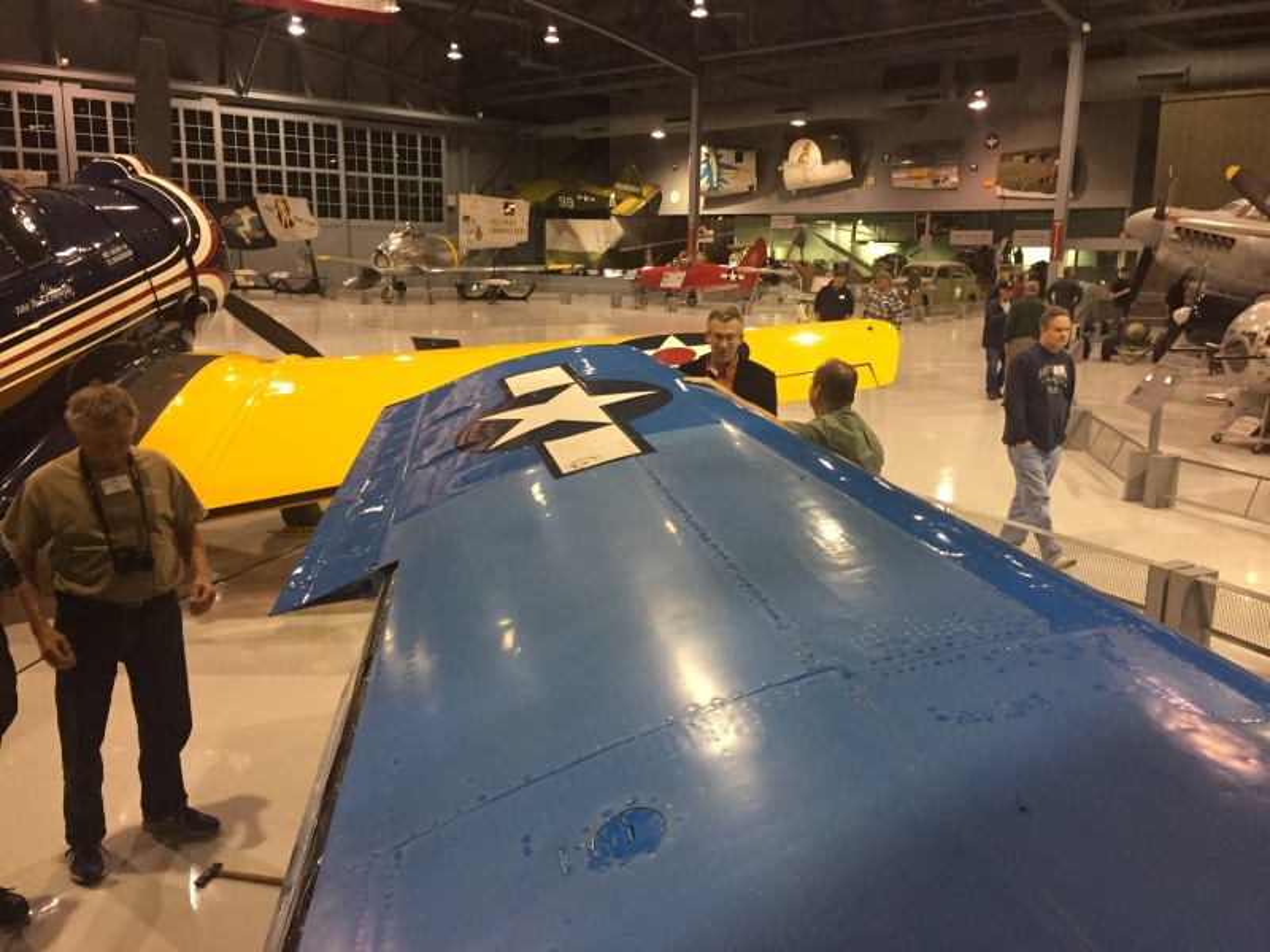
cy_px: 476
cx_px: 635
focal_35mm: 29
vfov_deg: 48.2
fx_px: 1064
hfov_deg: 61.7
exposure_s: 1/30
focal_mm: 4.15
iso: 200
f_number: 2.2
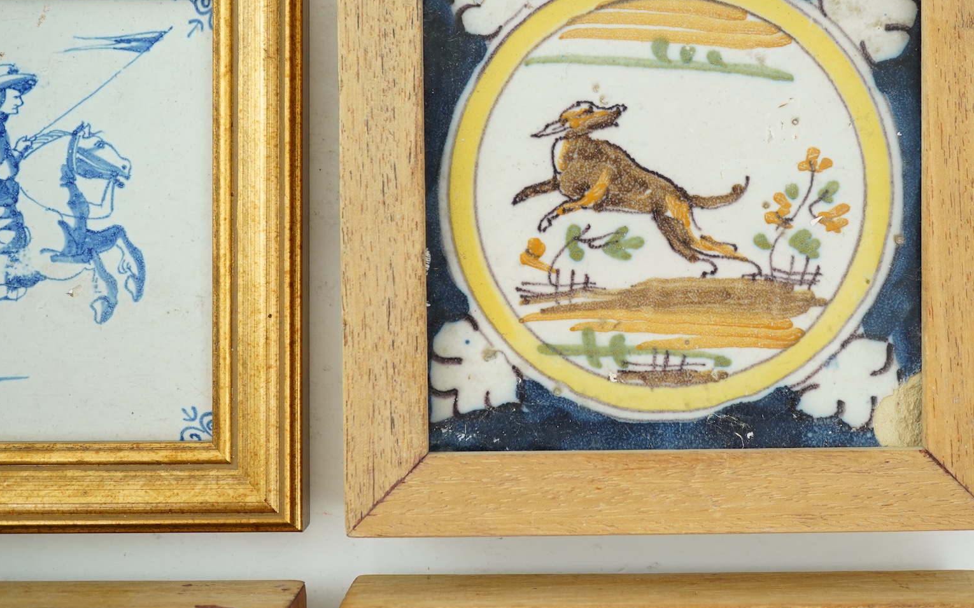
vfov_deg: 21.9
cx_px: 603
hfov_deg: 34.4
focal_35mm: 59
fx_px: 1566
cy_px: 220
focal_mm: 30
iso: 500
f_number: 7.1
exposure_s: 1/60
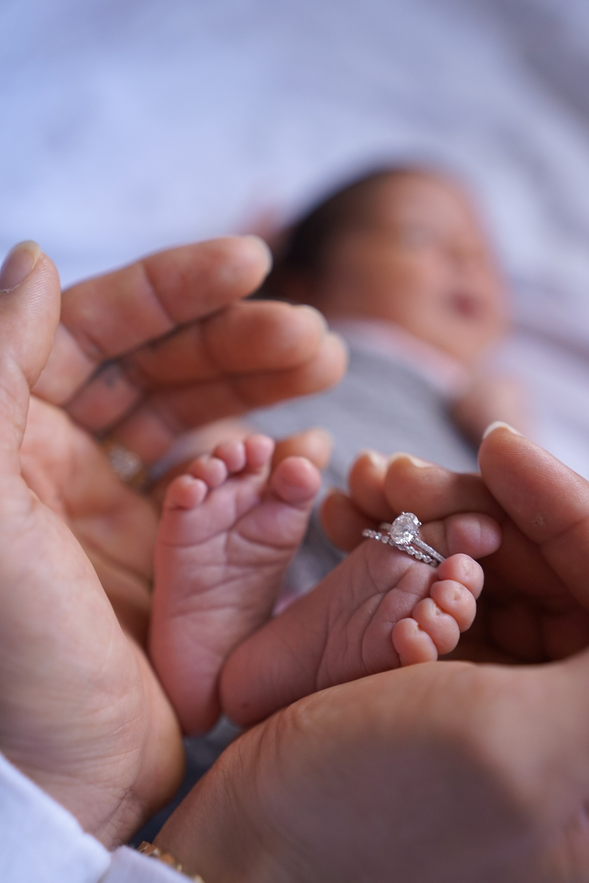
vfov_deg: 54.4
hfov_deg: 37.9
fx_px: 859
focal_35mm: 35
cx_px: 294
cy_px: 442
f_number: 2.5
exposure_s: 1/100
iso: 640
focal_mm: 35
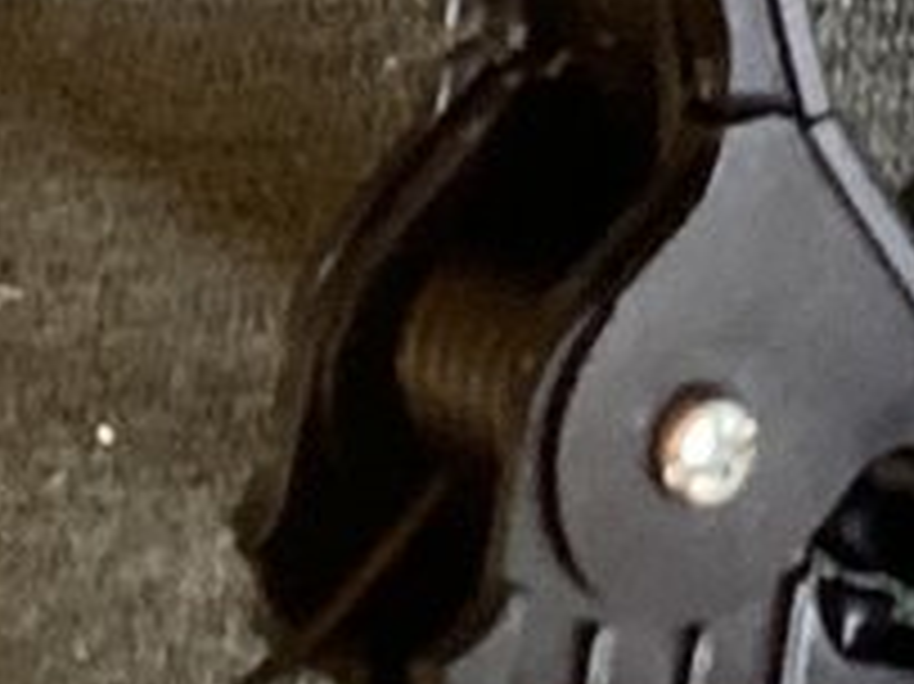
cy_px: -1528
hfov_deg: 8.4
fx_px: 6096
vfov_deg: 5.9
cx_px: 1204
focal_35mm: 231
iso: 160
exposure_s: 1/50
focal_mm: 3.3
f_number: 2.4
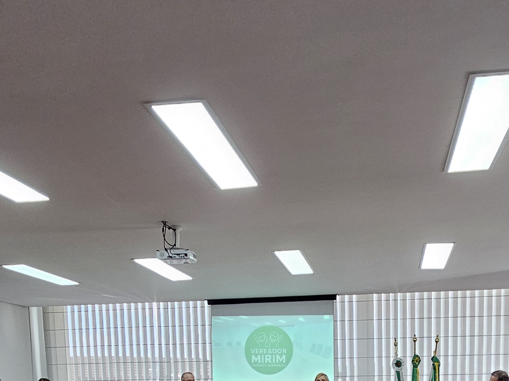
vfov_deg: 33.9
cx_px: 297
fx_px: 515
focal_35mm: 35
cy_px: 442
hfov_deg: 52.4
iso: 160
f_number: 2.2
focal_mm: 2.2
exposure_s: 1/60
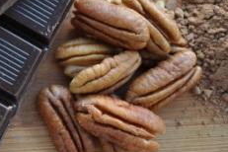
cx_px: 8
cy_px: 49
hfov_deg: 29.6
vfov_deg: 21.2
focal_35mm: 64
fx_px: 405
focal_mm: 22
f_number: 4
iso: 450
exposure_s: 1/60
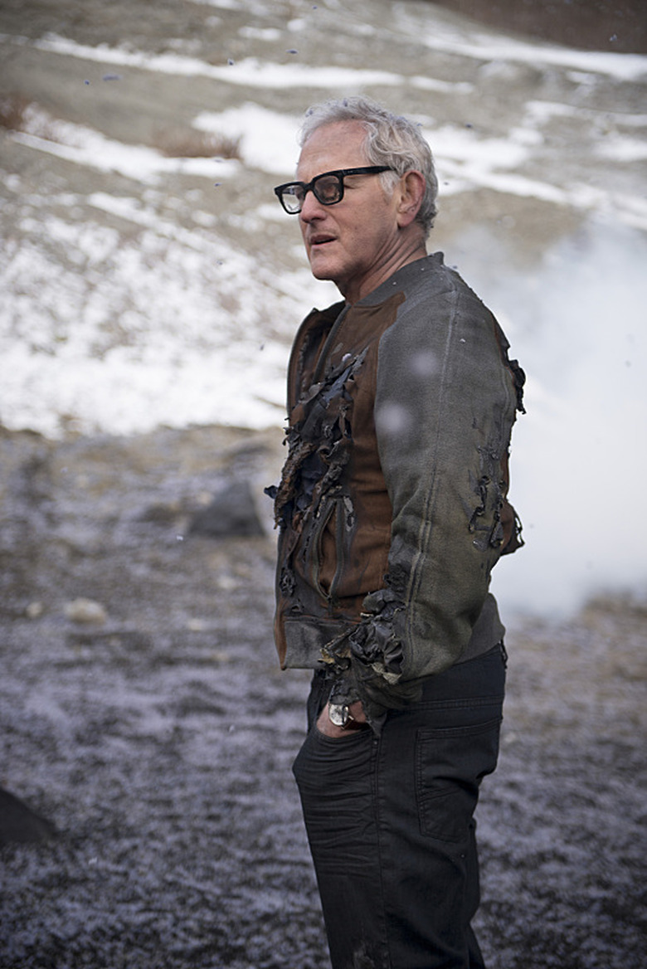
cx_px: 324
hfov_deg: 21.9
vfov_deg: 32.4
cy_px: 484
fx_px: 1669
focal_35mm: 62
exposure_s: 1/250
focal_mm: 62
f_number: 2.8
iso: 640
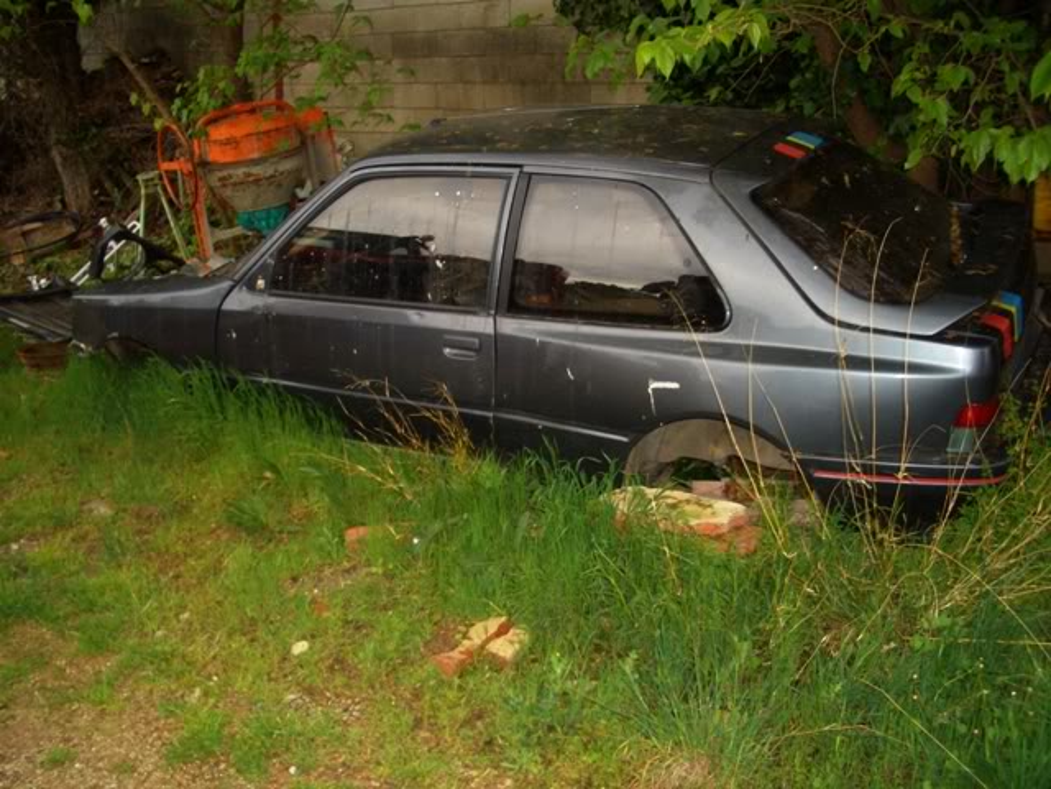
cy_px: 394
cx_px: 526
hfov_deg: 52.6
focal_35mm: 35
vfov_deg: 40.7
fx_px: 1063
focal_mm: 5.8
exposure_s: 1/60
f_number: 2.6
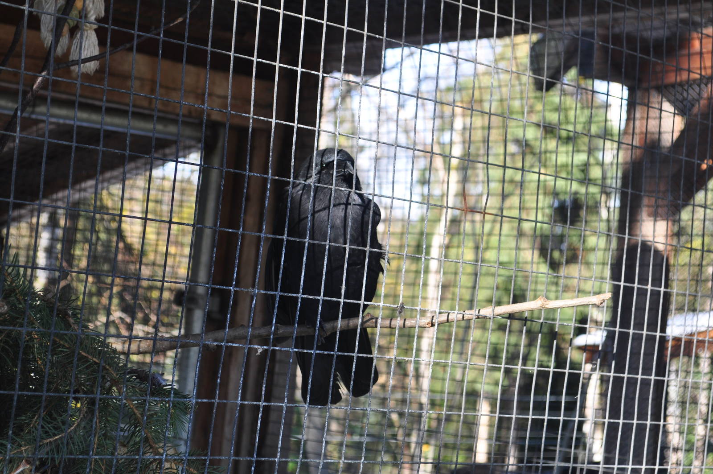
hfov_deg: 24.6
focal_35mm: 82
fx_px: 1632
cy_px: 237
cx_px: 356
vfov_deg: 16.5
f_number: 8
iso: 200
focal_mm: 55
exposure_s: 1/80
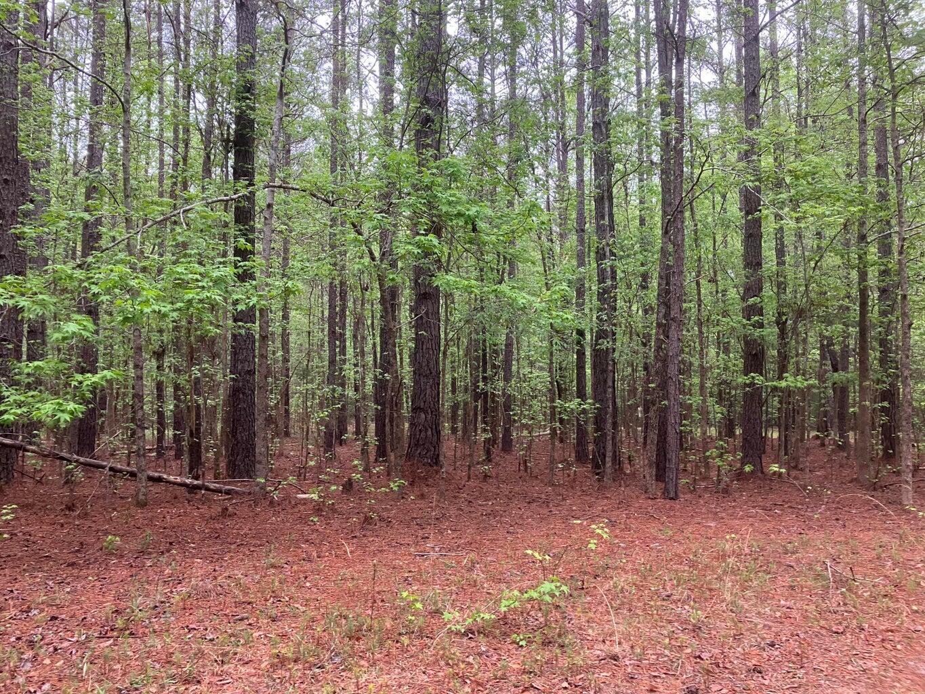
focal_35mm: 28
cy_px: 347
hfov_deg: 63.4
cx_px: 462
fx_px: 748
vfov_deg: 49.8
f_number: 1.8
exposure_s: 1/81
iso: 80
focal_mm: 3.99
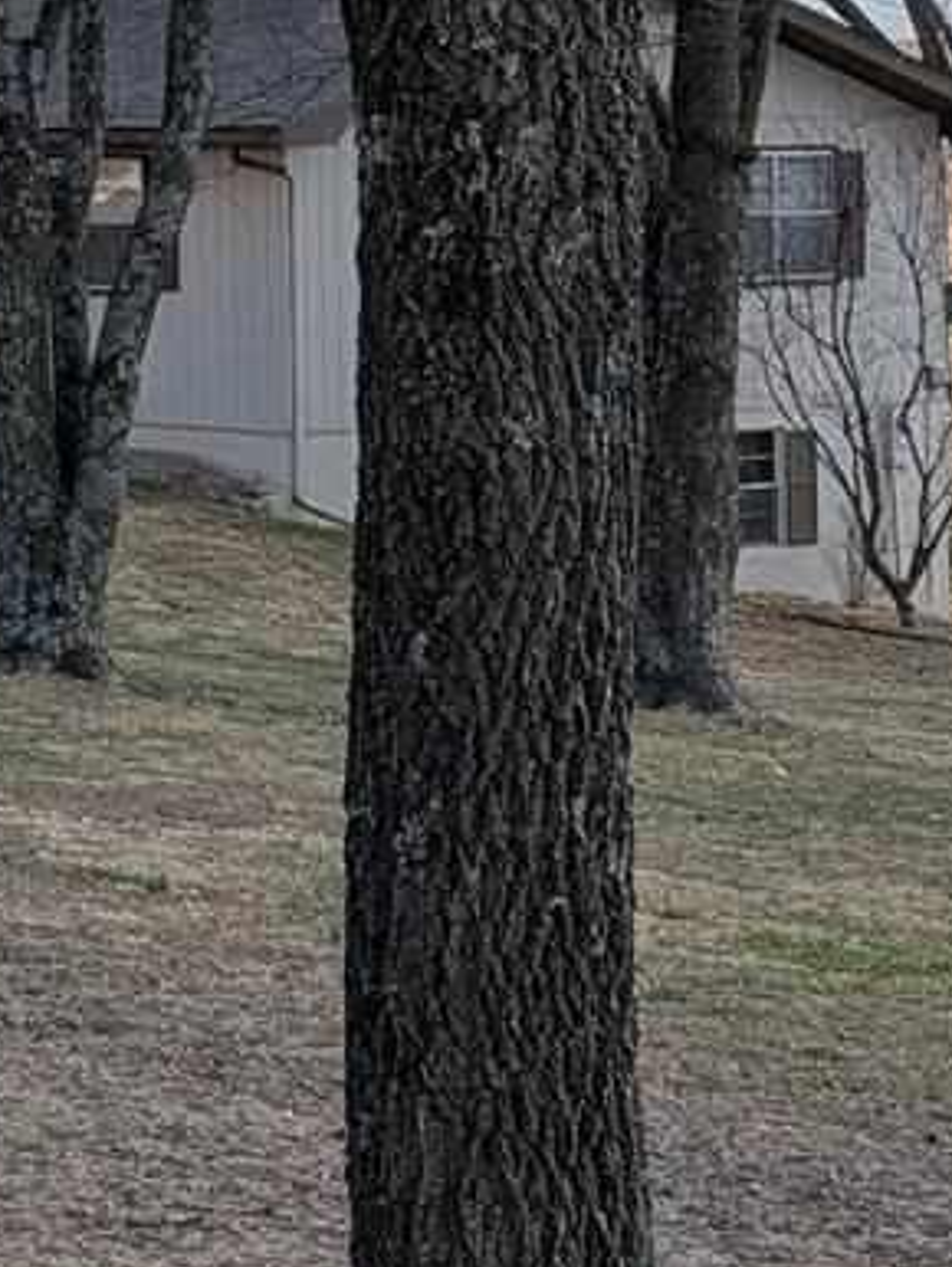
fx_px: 4652
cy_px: 102
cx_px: -1113
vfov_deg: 15.3
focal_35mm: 127
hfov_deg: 10.5
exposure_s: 1/8772
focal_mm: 6.9
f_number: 1.68
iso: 20
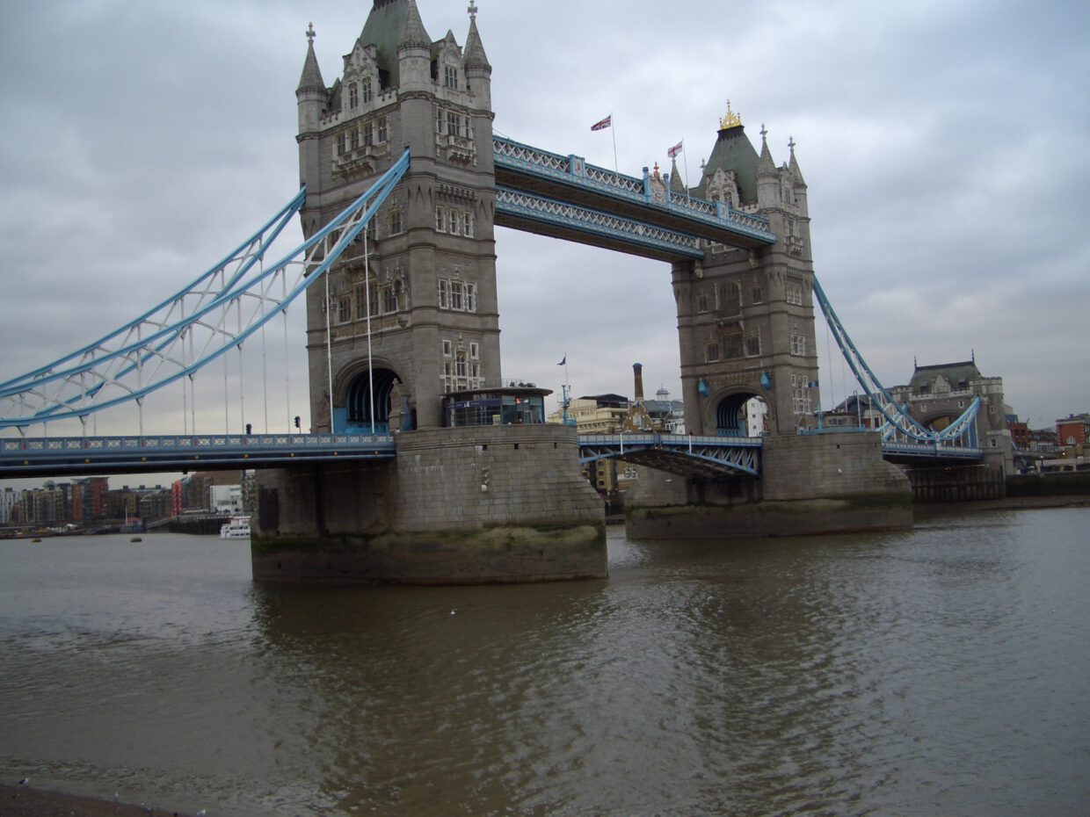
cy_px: 408
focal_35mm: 35
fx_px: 1102
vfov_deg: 40.7
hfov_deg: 52.6
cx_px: 545
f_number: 2.6
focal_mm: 5.8
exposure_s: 1/125
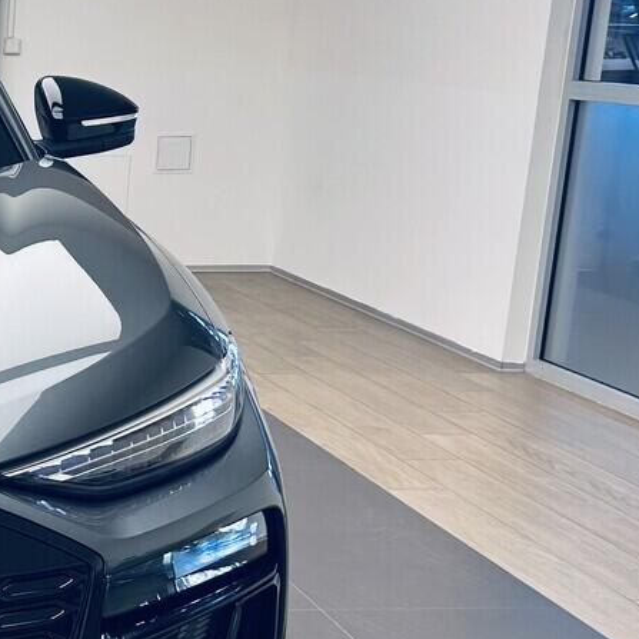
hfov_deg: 20.6
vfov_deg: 23.3
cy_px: 375
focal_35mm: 74
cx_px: -266
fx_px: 1545
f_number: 1.5
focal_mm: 5.7
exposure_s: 1/212
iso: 40
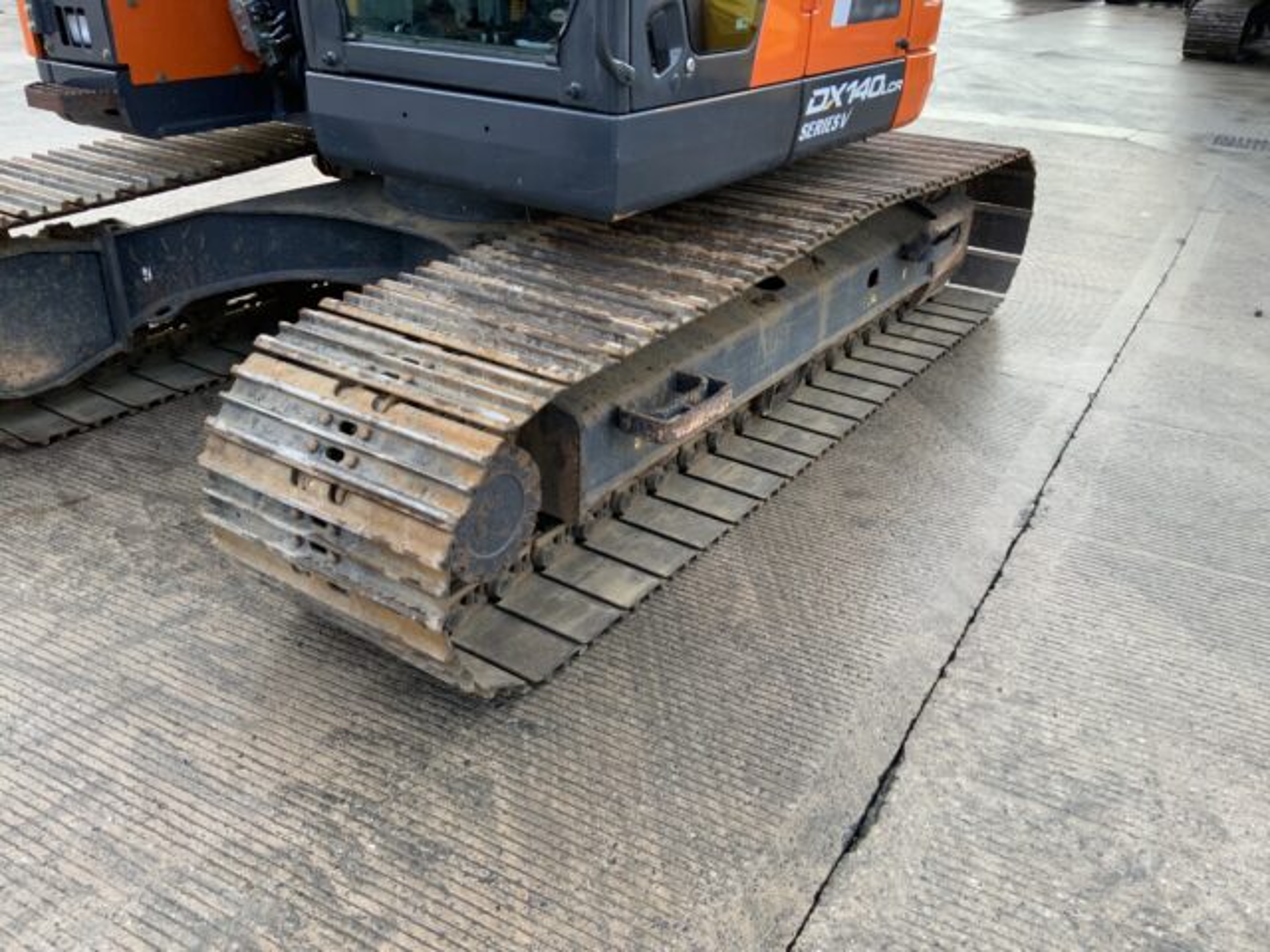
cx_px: 635
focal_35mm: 29
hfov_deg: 61.7
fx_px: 1064
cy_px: 476
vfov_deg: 48.2
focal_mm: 3
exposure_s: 1/122
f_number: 1.8
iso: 20
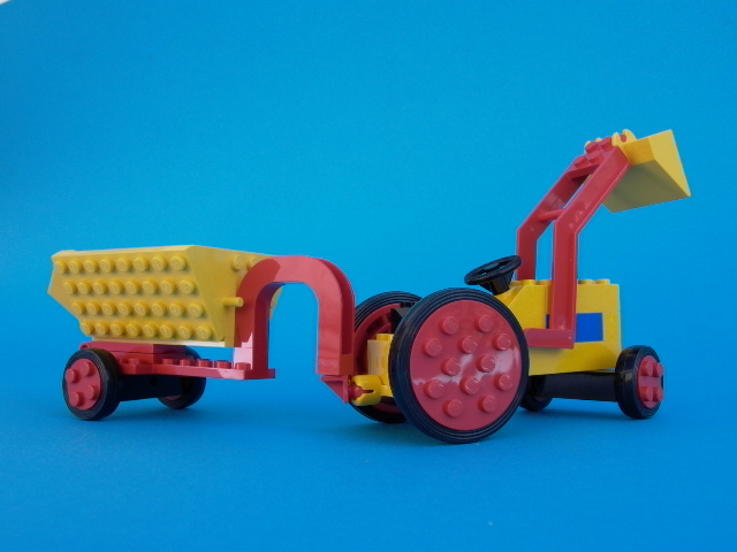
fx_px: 703
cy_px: 276
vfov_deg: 42.9
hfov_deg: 55.4
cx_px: 368
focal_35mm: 33
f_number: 4.03
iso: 100
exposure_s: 1/280
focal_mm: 7.13
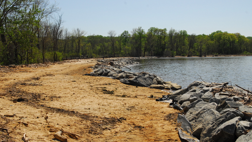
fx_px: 321
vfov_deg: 24.9
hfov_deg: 42.9
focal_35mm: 48
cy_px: 73
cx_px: 124
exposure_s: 1/640
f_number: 11
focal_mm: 30
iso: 400
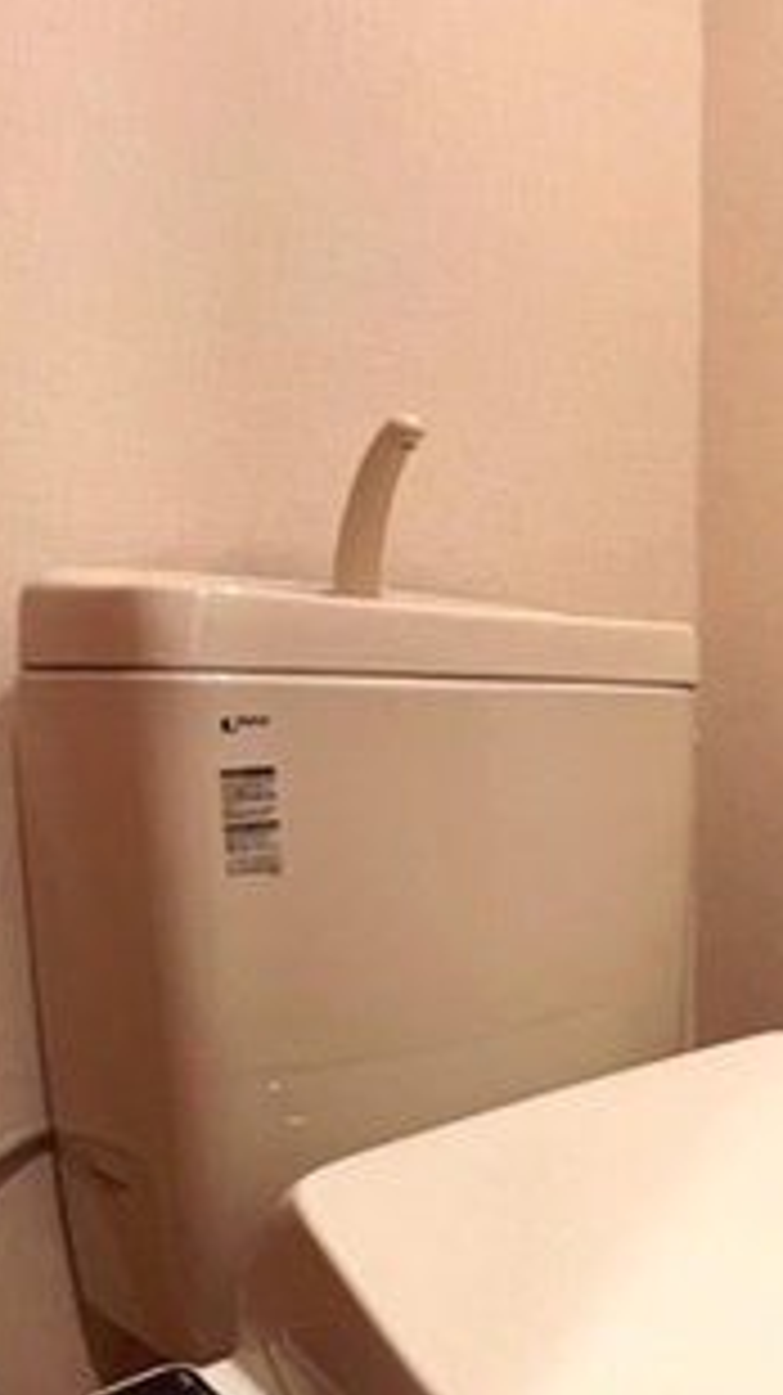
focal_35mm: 32
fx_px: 1183
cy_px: 814
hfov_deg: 29.7
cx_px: 1006
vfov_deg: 60.7
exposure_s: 1/50
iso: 160
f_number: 1.8
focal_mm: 1.57
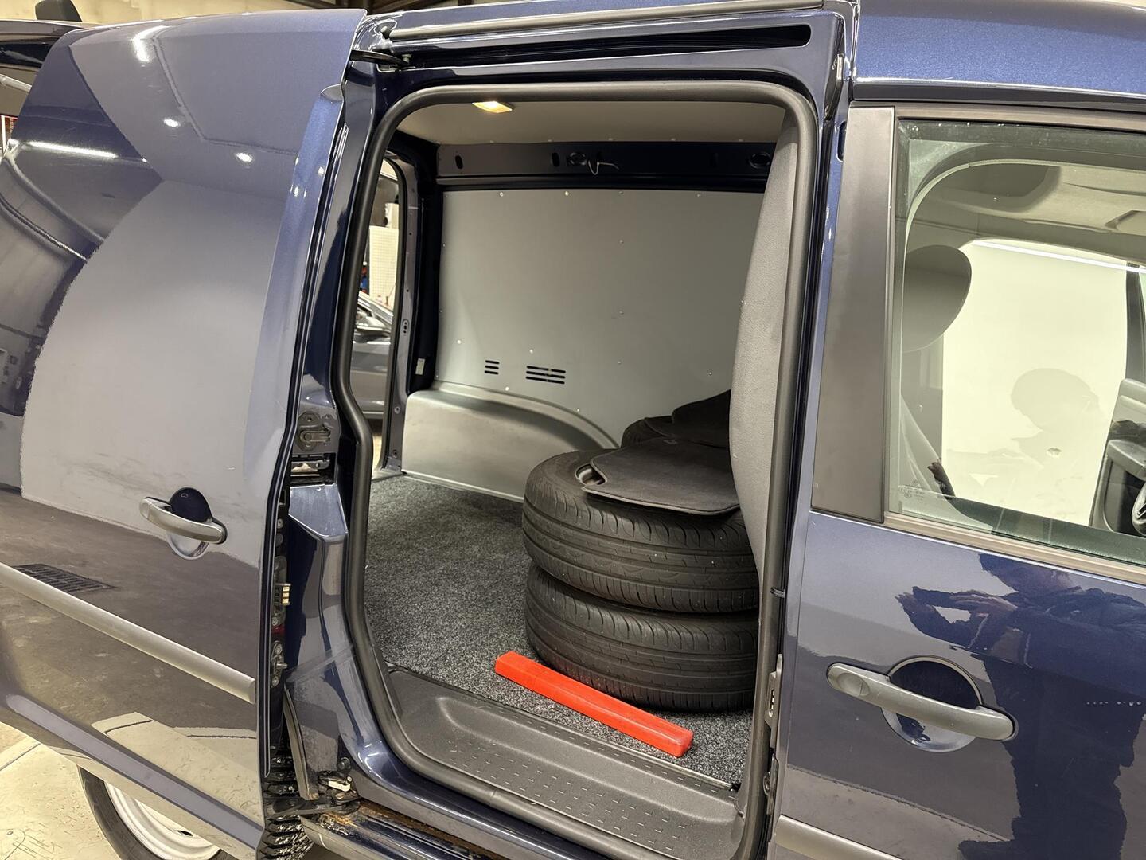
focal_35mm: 24
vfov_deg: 56.8
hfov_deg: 71.6
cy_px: 430
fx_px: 795
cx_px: 573
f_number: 1.78
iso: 400
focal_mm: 6.76
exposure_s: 1/50
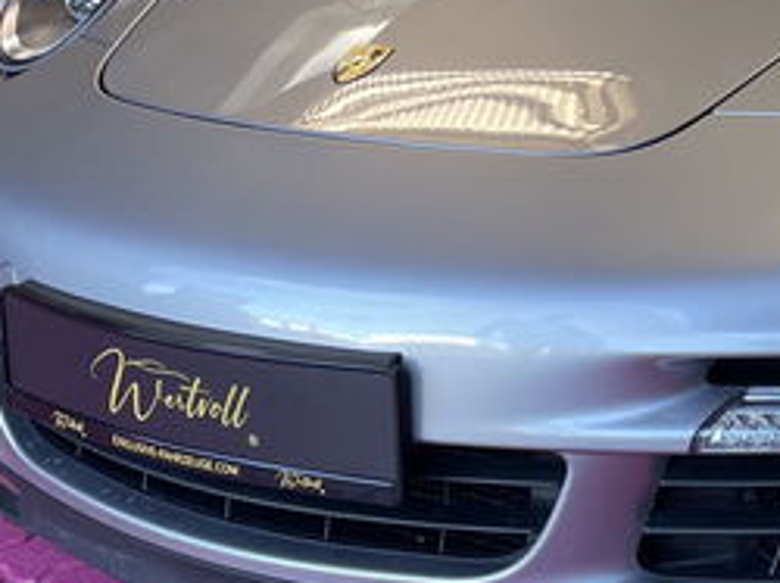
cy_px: -69
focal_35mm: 80
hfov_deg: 23.7
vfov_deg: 17.7
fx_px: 1801
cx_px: 724
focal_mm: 4.2
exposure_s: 1/100
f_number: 1.6
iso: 64
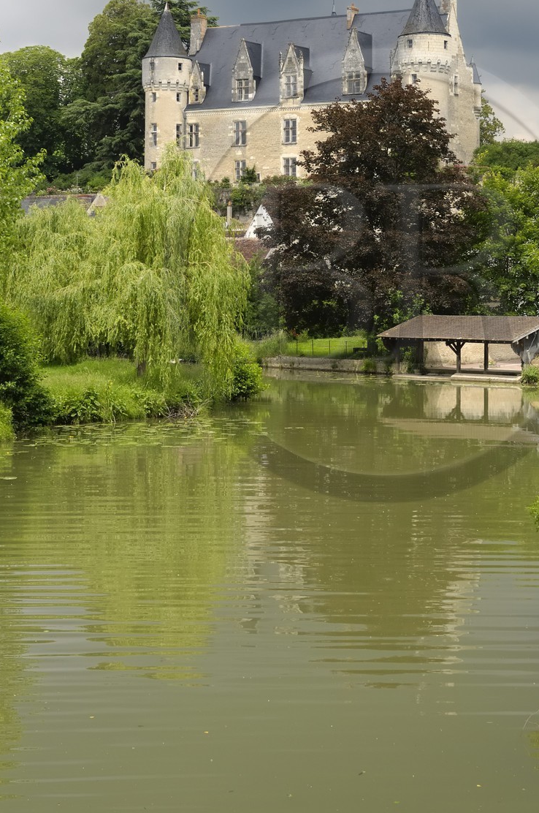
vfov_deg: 24.7
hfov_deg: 16.5
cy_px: 275
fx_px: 1847
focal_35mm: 82
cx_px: 386
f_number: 6
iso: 100
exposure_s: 1/160
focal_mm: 38
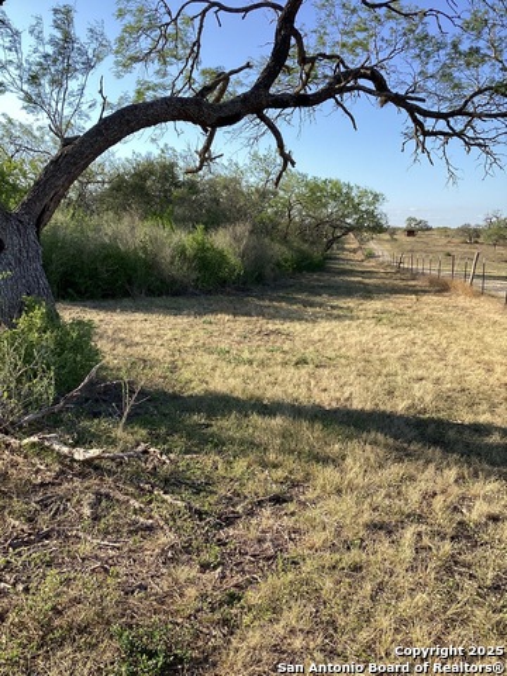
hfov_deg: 45.4
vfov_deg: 58.4
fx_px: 605
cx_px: 254
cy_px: 338
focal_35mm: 31
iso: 25
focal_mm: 3.3
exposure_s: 1/604
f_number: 2.4
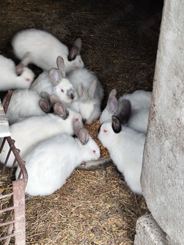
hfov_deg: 23.3
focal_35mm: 63
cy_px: 122
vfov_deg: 30.7
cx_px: 92
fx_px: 446
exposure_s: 1/25
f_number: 1.65
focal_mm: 6.19
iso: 200
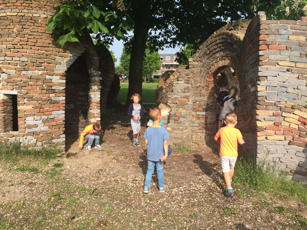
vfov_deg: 48.2
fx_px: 257
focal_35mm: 29
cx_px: 154
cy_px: 115
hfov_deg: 61.7
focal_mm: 4.15
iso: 32
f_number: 2.2
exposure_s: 1/1325
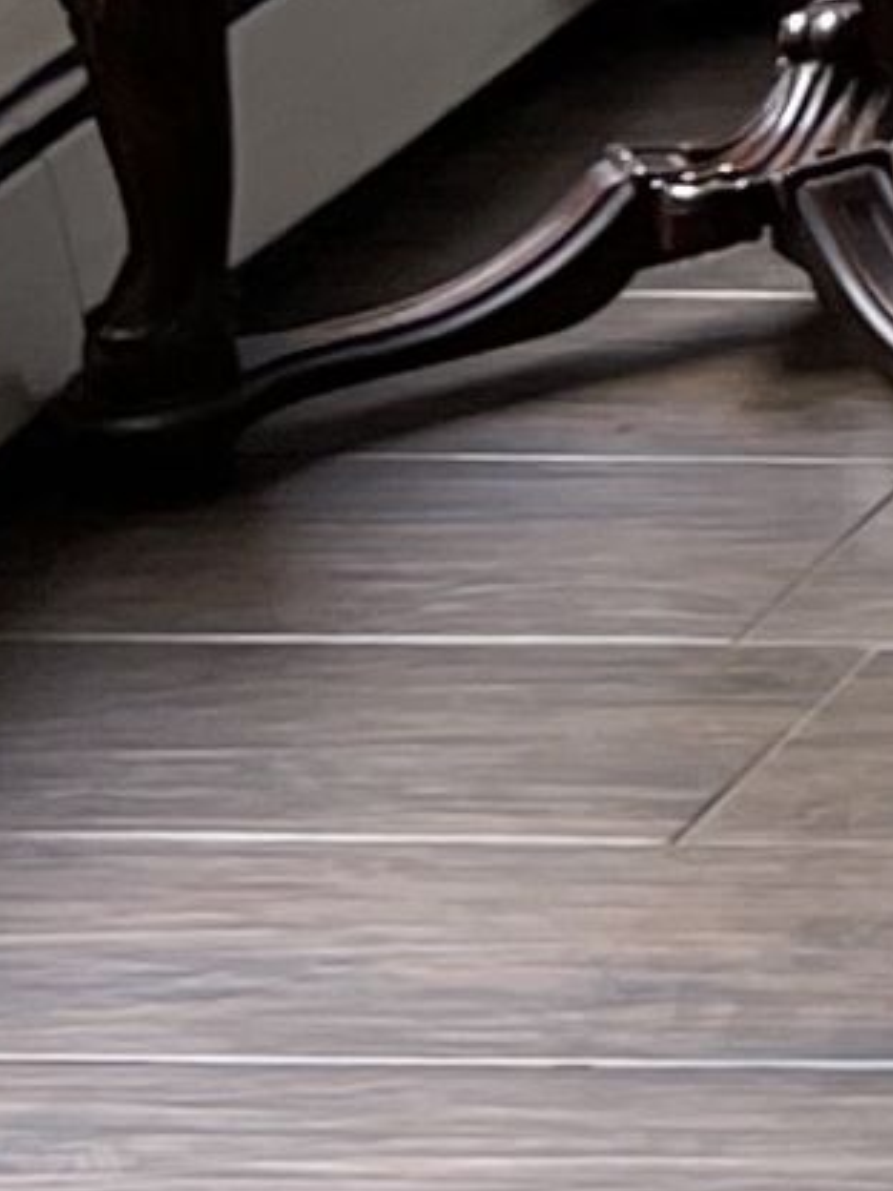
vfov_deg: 8.0
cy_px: -973
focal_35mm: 240
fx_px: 8255
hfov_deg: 4.9
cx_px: 4683
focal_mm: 5.1
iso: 80
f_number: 1.6
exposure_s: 1/121
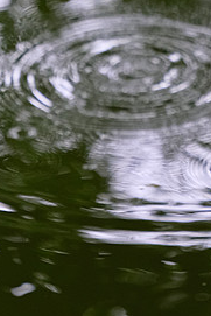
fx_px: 3108
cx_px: 210
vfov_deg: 5.8
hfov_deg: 3.9
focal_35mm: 354
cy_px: -5
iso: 1600
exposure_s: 1/240
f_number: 5
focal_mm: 80.2
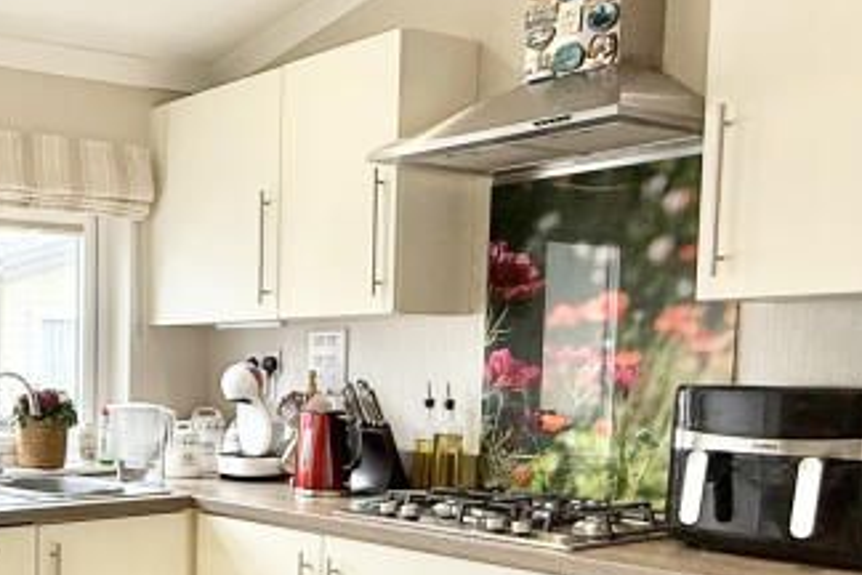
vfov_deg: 28.6
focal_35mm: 46
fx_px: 1101
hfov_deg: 37.2
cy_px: 458
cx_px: -43
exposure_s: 1/99
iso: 80
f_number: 2.2
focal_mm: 2.22
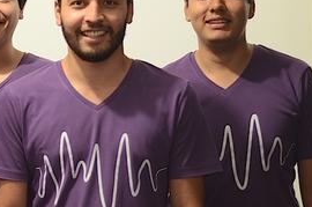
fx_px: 1203
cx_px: 32
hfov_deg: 14.6
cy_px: 56
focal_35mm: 139
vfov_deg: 9.8
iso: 160
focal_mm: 50
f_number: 1.8
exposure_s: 1/25
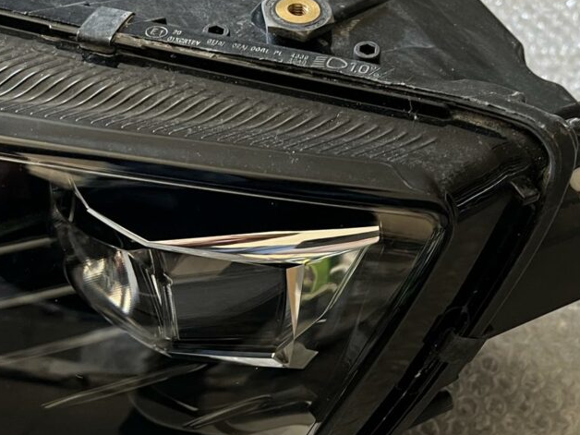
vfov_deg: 24.9
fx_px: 972
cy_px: 339
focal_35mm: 58
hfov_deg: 32.7
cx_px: 419
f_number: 1.5
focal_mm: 5.7
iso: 160
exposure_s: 1/60
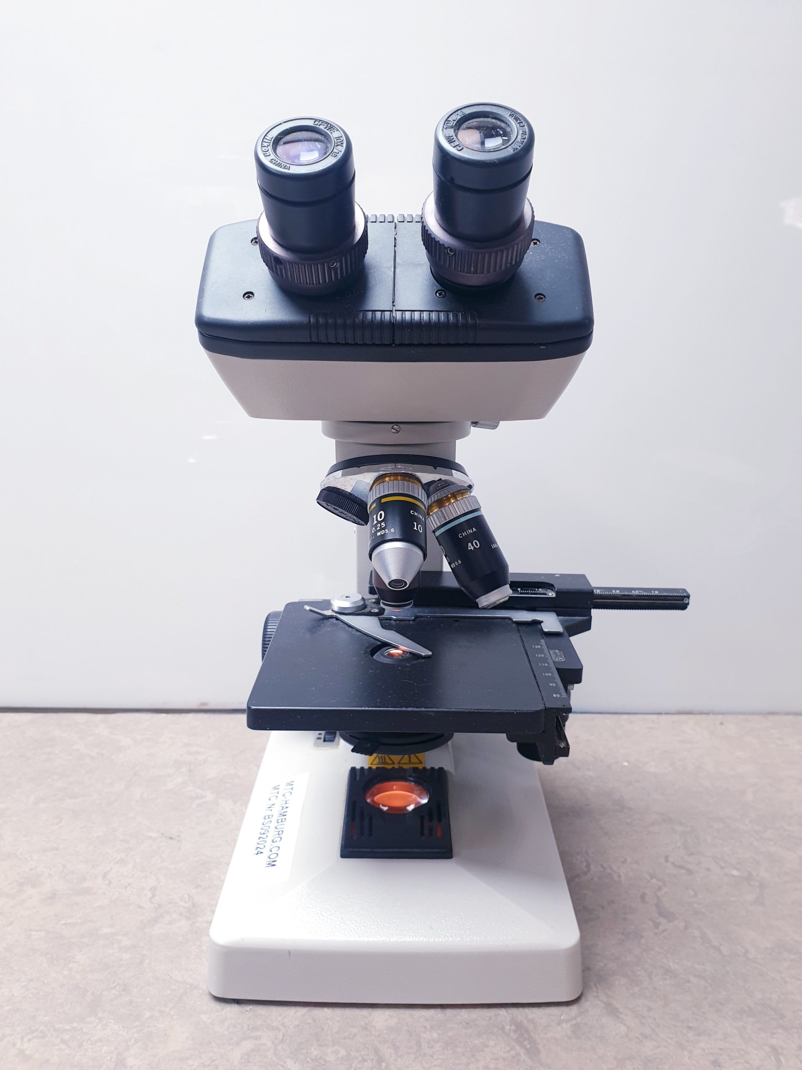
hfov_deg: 53.1
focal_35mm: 26
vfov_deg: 67.3
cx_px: 401
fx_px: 803
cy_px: 535
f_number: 2.4
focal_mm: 4.3
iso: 80
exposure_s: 1/50
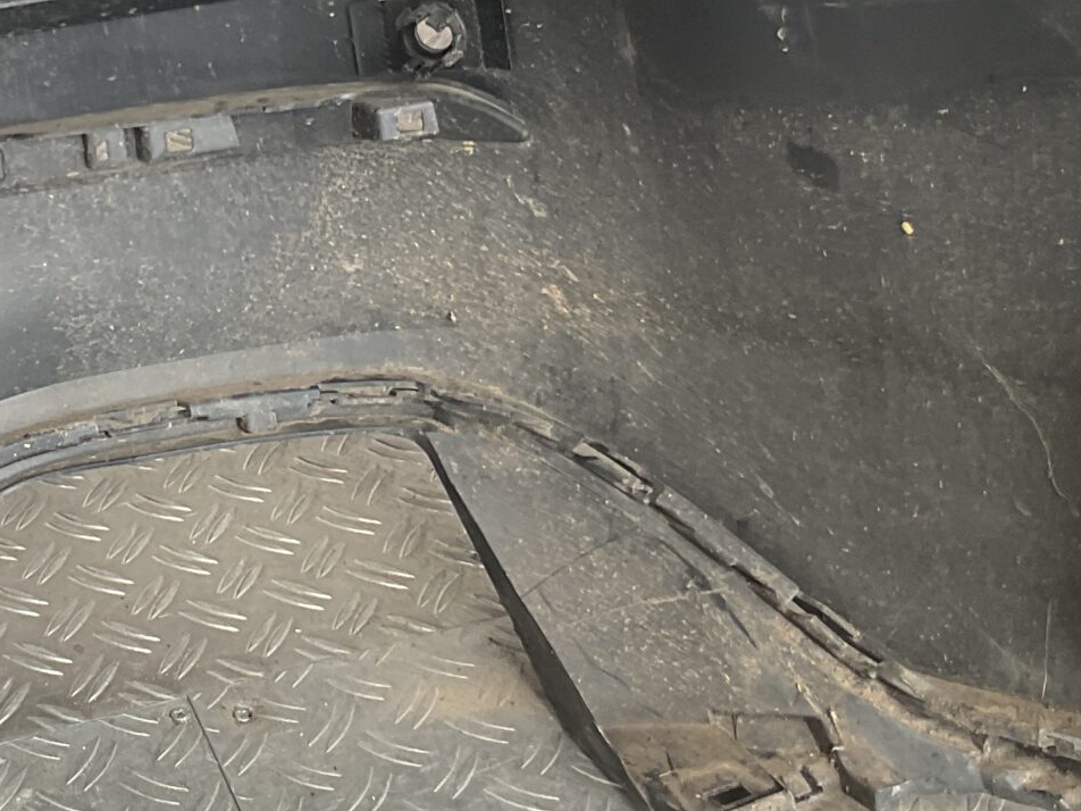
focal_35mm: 78
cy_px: 103
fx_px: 2436
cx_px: 137
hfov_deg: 24.4
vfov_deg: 18.6
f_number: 1.8
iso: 25
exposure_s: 1/120
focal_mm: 3
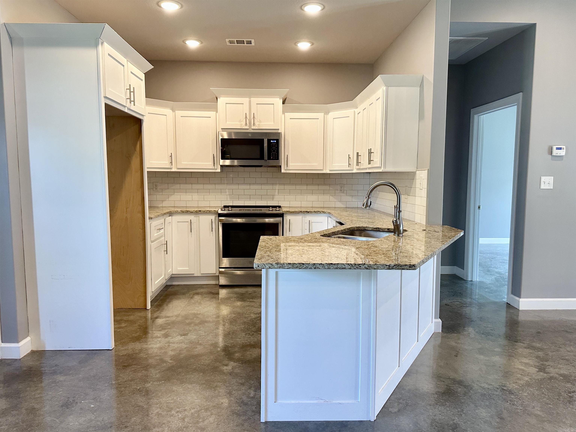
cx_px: 288
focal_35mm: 24
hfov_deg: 71.6
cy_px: 216
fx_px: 399
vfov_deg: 56.8
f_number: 1.78
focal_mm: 6.86
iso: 200
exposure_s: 1/120
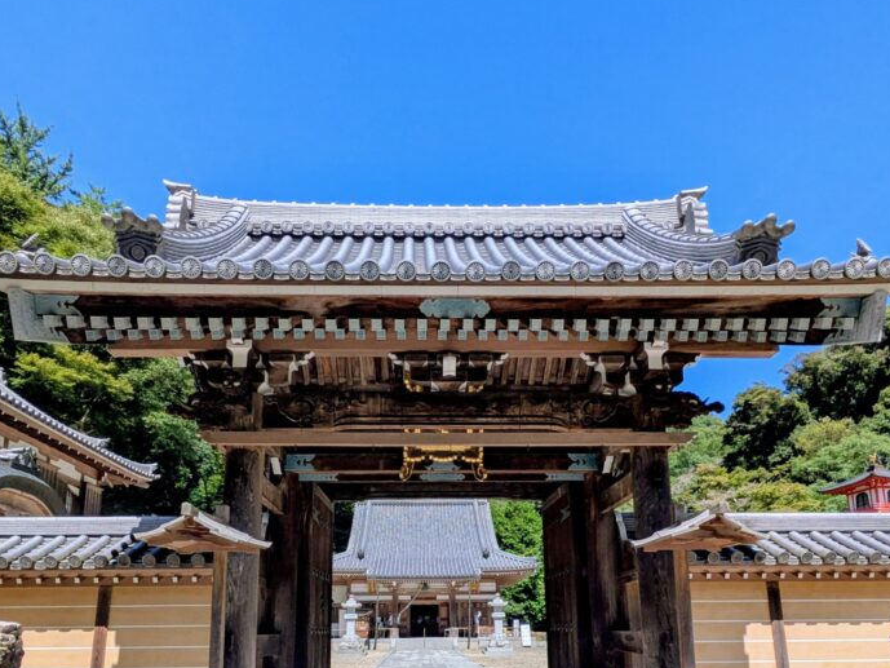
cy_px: 498
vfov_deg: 50.9
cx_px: 443
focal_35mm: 26
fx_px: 669
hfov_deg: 67.3
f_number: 2.2
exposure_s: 1/2137
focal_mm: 1.83
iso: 48
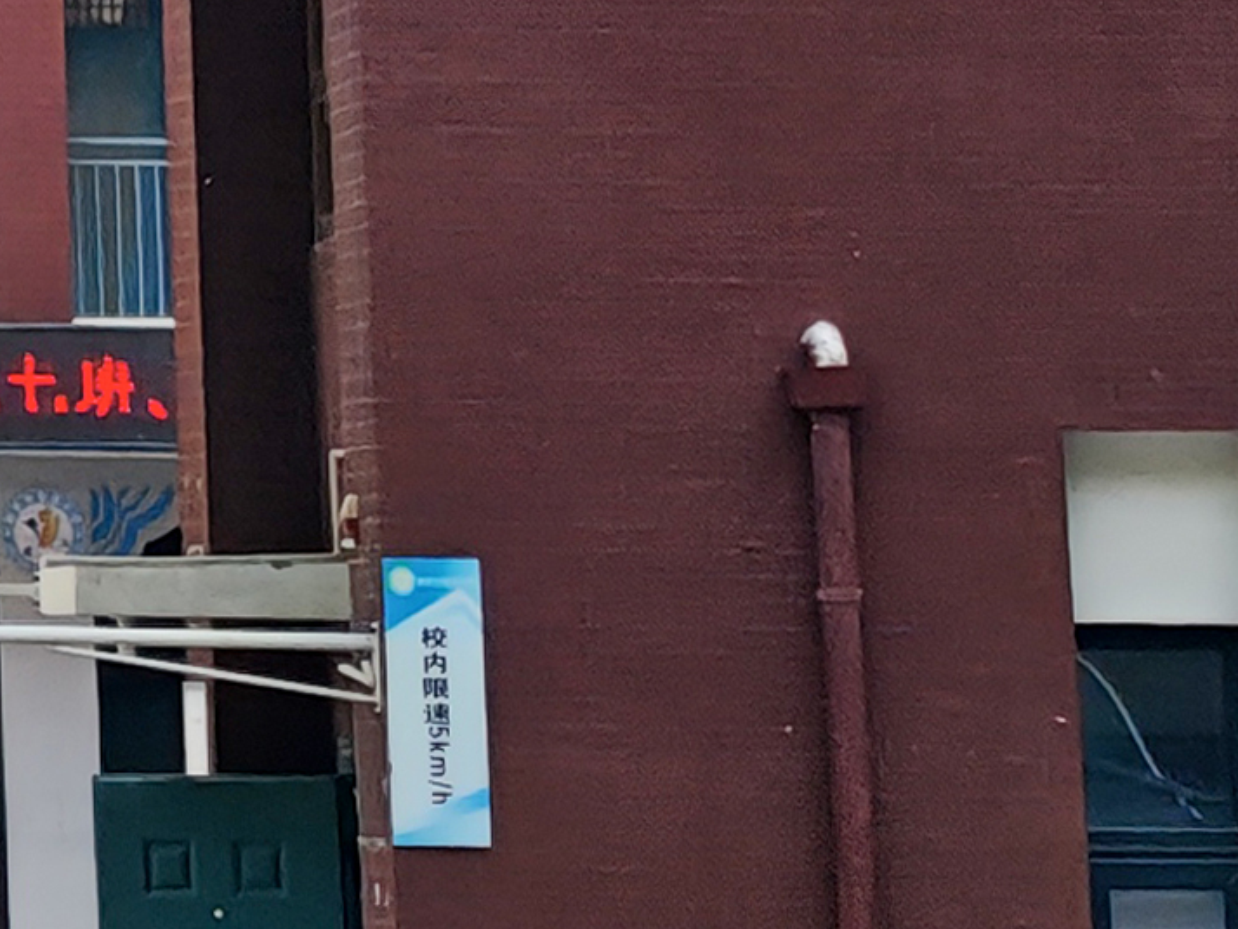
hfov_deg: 7.0
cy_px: -550
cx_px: -1386
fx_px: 9658
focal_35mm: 270
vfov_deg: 5.4
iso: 50
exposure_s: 1/3020
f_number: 1.44
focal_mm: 6.68
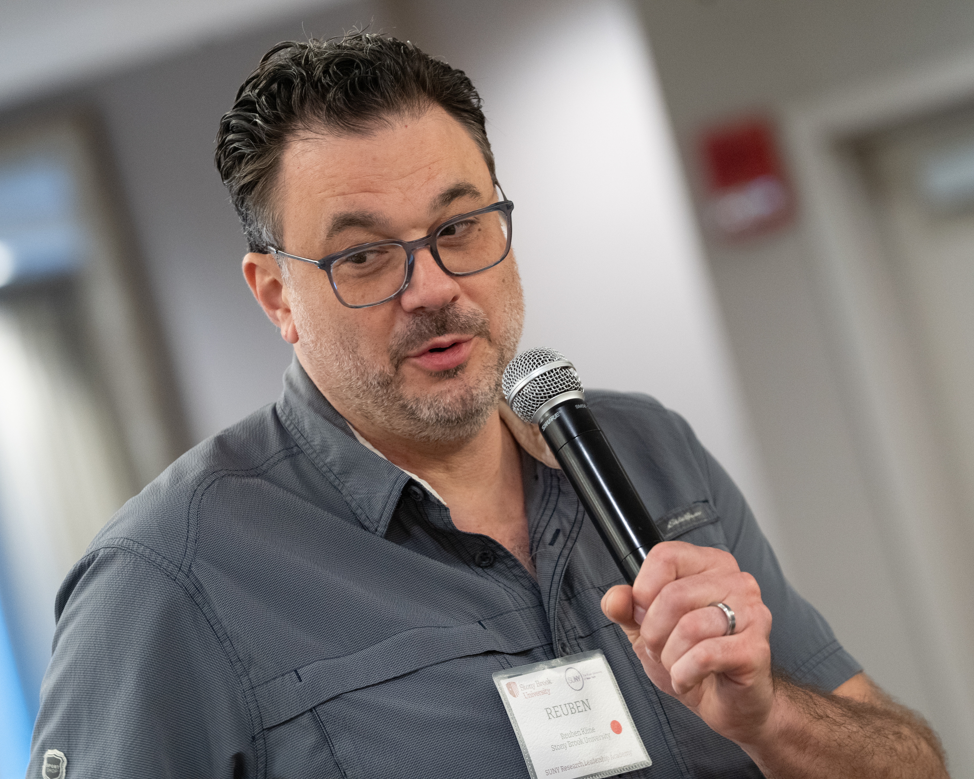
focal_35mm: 226
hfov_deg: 8.5
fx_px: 6515
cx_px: 418
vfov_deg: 6.8
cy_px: 389
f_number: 4.5
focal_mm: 200
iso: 4000
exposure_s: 1/160
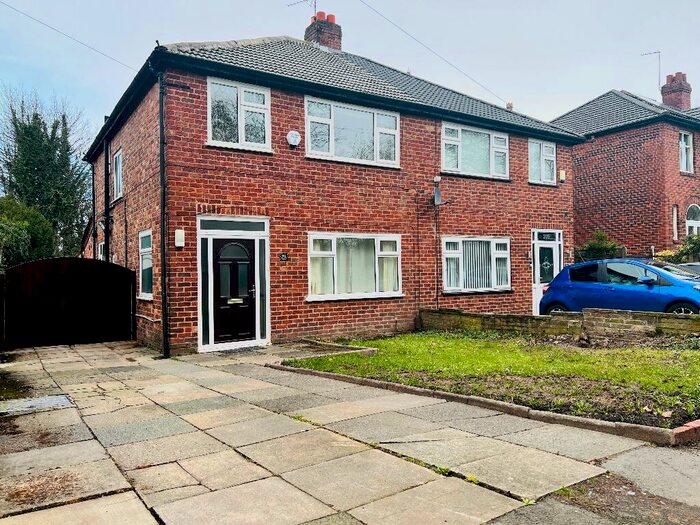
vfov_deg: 53.1
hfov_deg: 67.3
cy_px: 262
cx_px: 350
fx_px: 526
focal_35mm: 26
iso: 50
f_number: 1.5
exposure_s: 1/632
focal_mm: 5.7
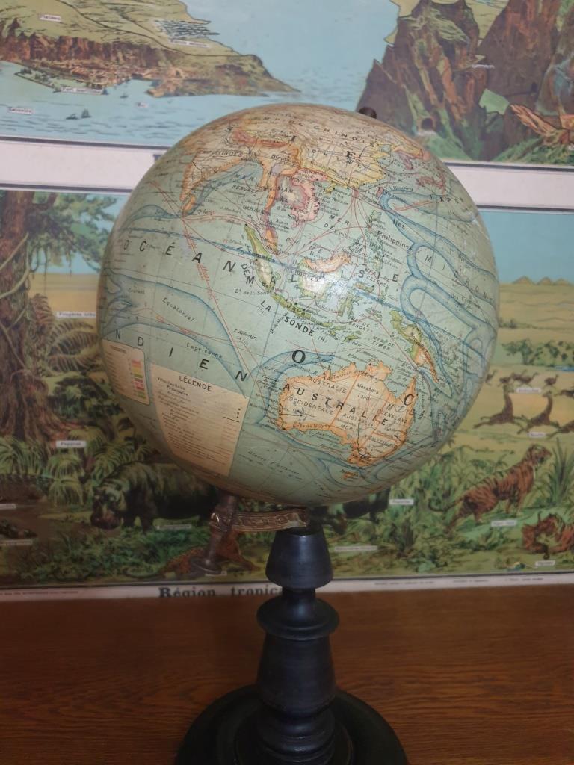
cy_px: 382
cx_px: 287
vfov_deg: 67.3
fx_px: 575
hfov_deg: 53.1
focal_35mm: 26
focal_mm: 4.3
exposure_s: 1/14
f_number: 1.5
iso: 320
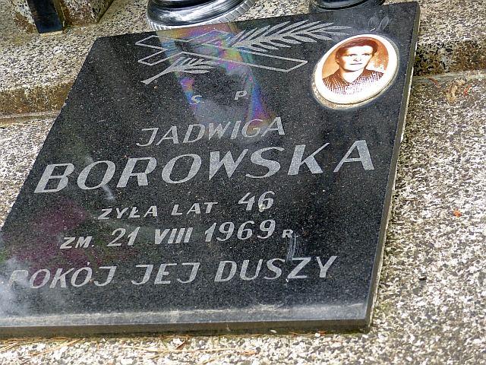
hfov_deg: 23.6
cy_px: 182
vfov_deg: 17.8
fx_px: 1165
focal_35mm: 83
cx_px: 243
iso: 100
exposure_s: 1/125
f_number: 3.2
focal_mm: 15
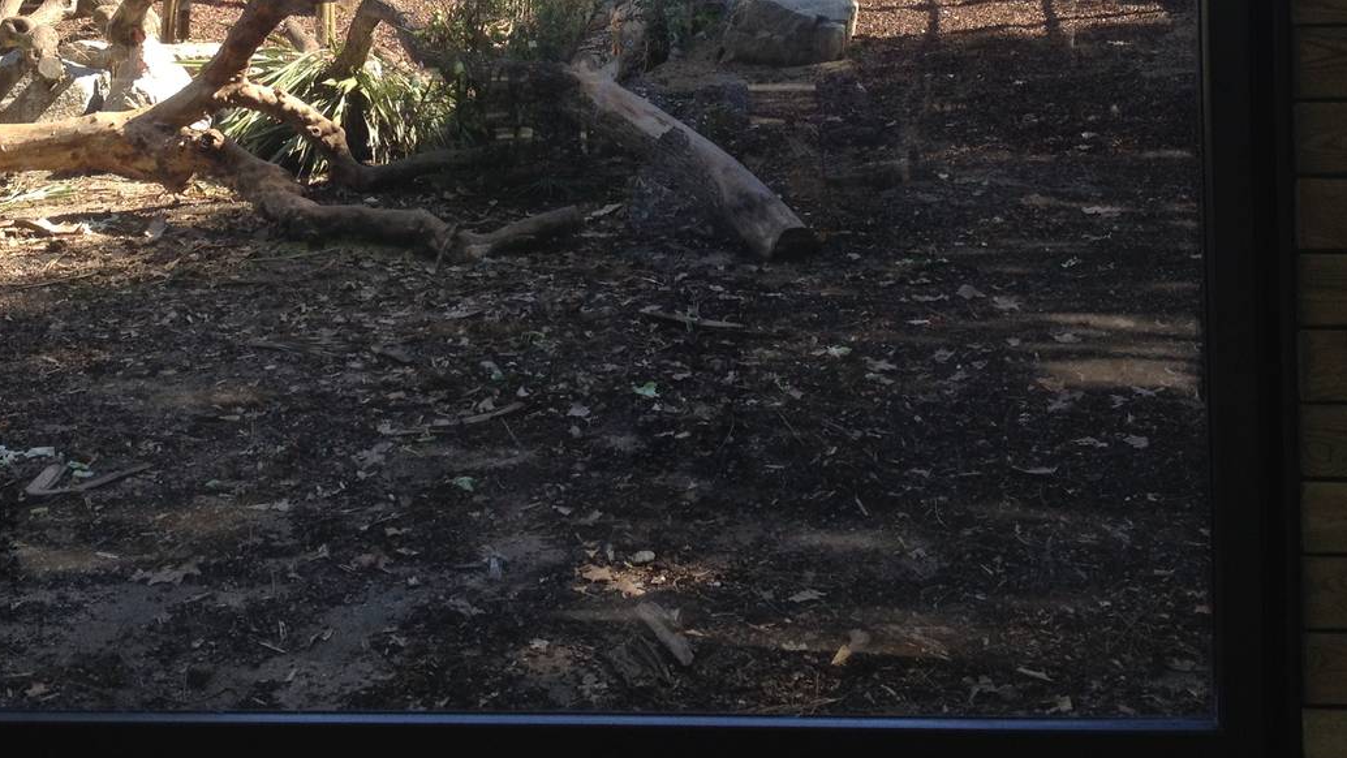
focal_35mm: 59
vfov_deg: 19.8
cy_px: 9
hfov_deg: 35.3
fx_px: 2108
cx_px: 529
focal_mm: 4.28
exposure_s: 1/381
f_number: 2.4
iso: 50
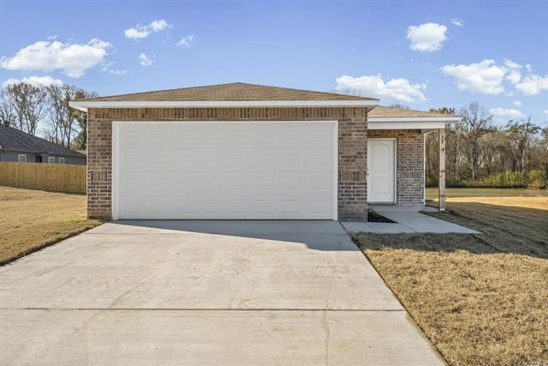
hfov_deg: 67.4
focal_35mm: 27
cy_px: 183
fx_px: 411
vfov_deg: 48.0
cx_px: 274
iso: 250
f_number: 9
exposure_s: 1/160
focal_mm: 18
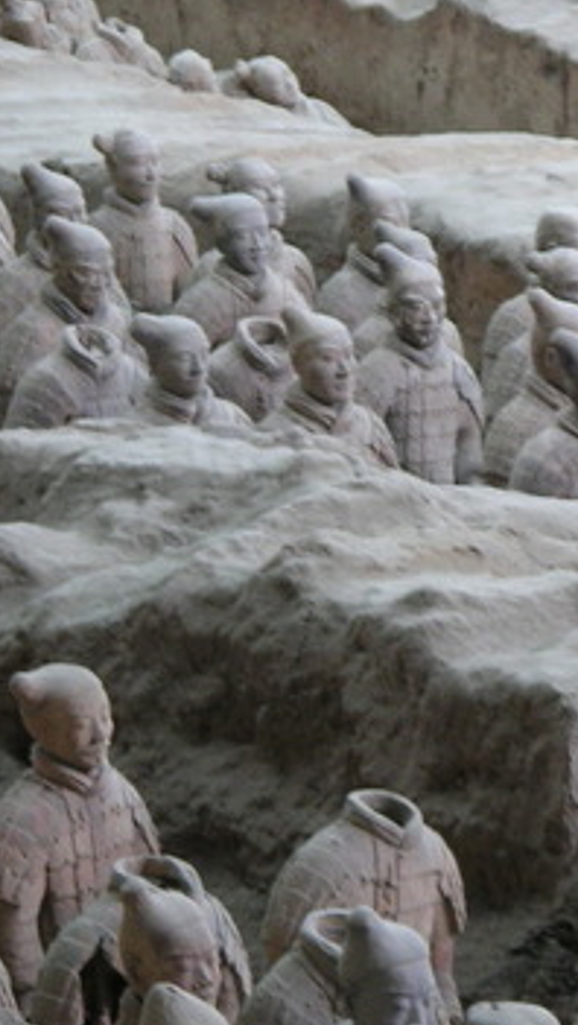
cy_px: 672
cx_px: 771
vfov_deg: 8.1
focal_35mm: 266
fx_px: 7232
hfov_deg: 4.6
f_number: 4.2
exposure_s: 1/41
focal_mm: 27.8
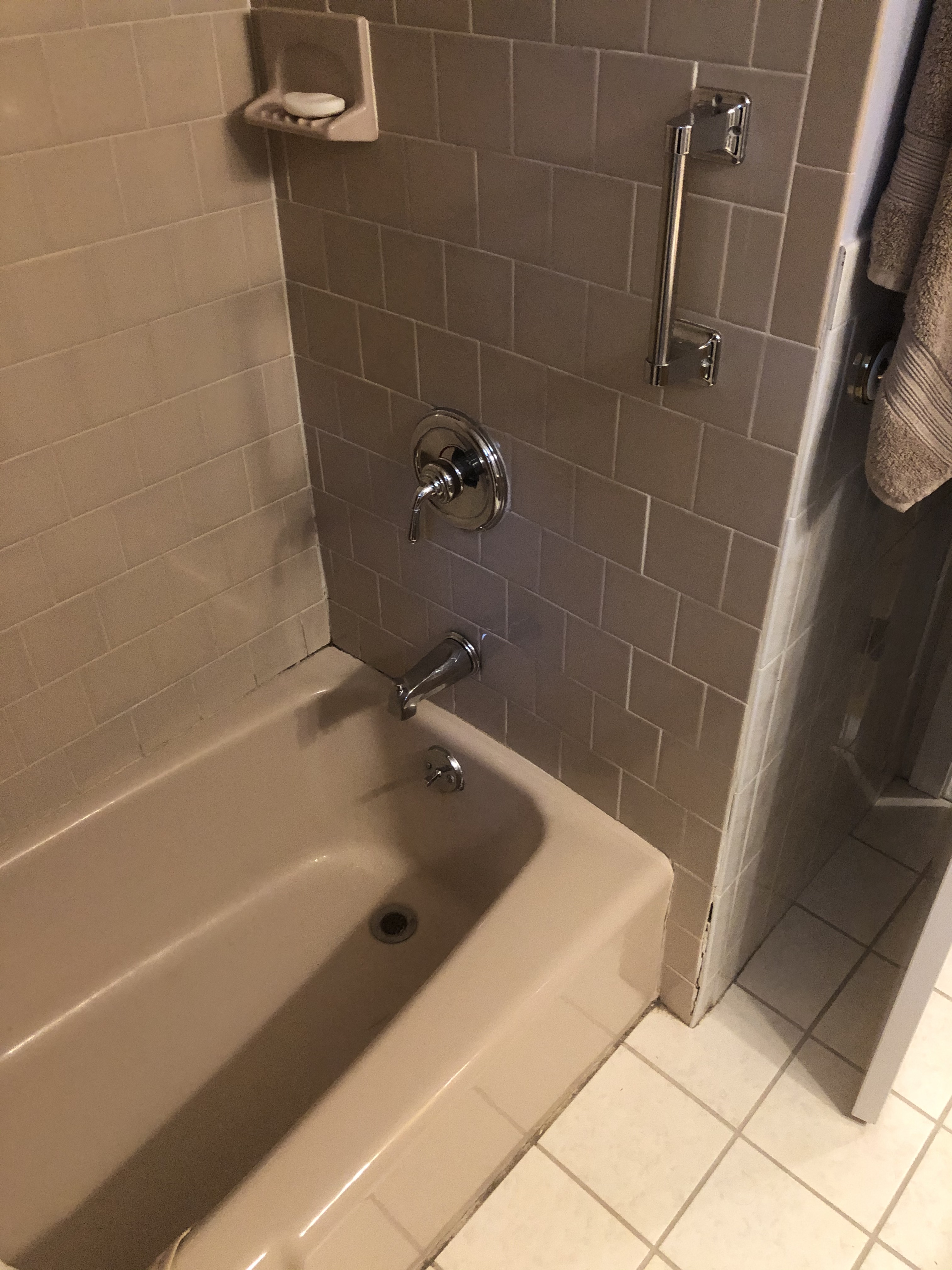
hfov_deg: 49.7
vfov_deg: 63.4
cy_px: 635
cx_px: 476
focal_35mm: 28
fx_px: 1027
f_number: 1.8
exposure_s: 1/15
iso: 100
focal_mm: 3.99
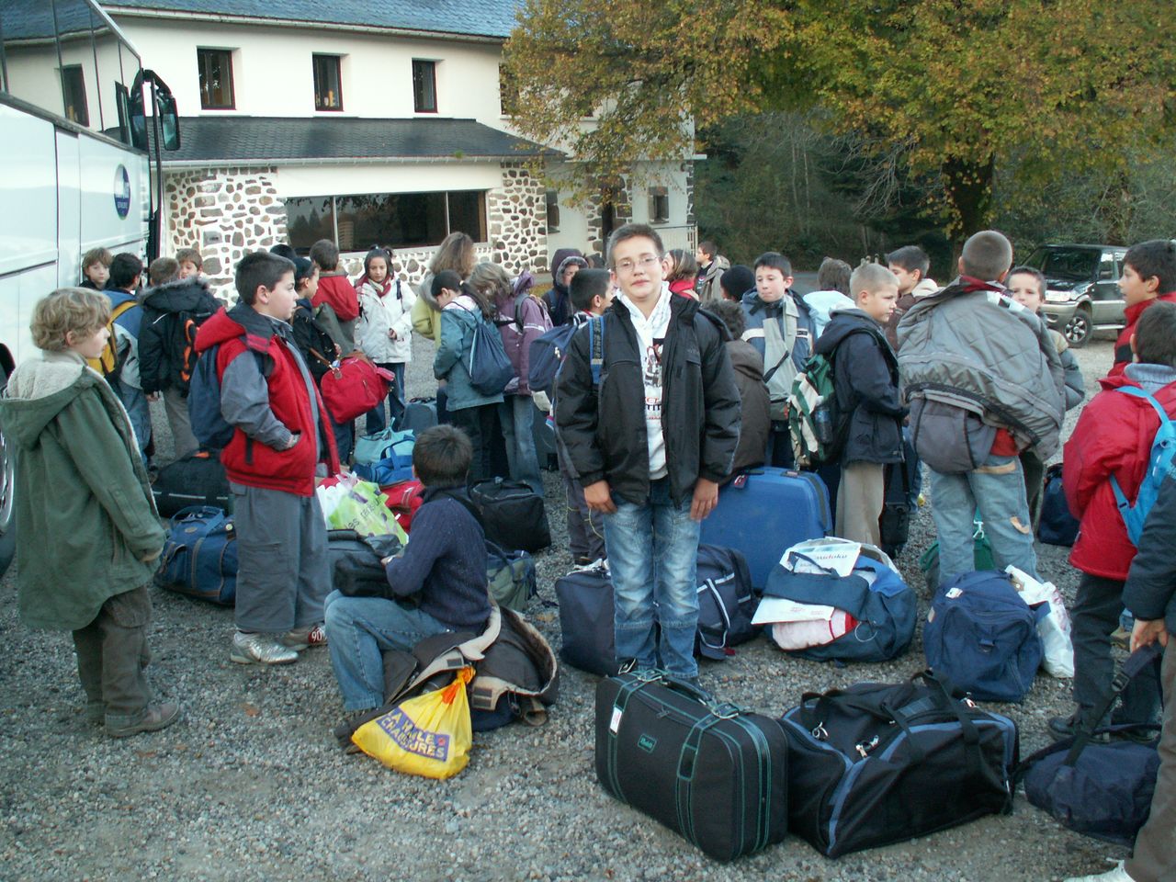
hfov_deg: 52.6
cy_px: 441
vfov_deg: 40.7
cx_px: 588
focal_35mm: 35
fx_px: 1189
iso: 100
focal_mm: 5.86
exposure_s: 1/40
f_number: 2.8
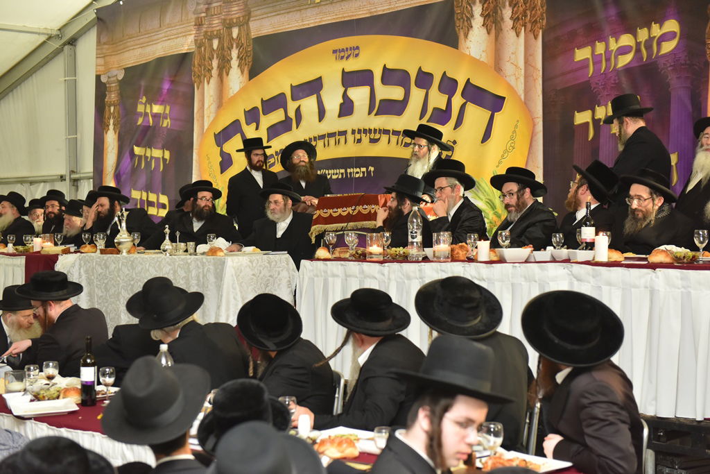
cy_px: 237
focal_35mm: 58
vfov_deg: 23.4
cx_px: 355
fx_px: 1144
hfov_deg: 34.5
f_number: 3.2
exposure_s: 1/100
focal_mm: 58
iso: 1600
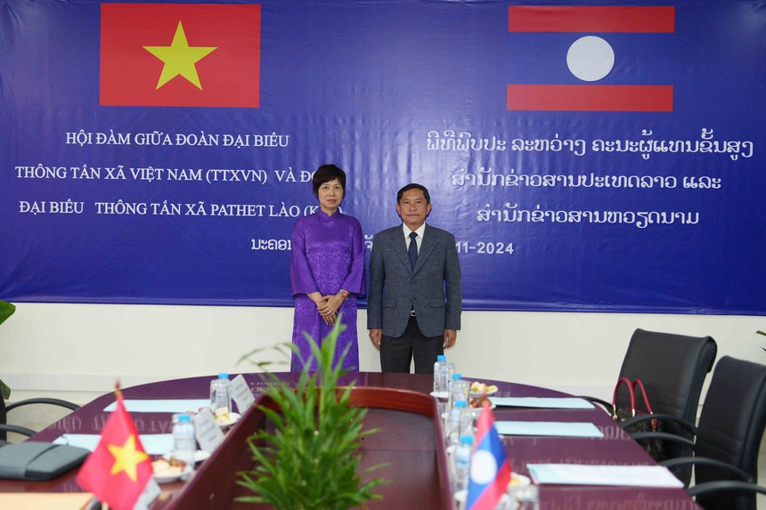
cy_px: 255
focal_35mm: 54
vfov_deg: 25.0
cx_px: 383
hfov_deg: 36.9
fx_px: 1149
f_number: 2.8
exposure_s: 1/160
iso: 1600
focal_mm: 54
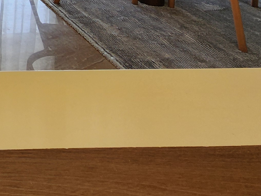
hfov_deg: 26.0
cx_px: -143
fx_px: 385
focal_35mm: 51
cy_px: -150
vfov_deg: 20.7
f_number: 2.2
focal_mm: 2.2
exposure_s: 1/50
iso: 50
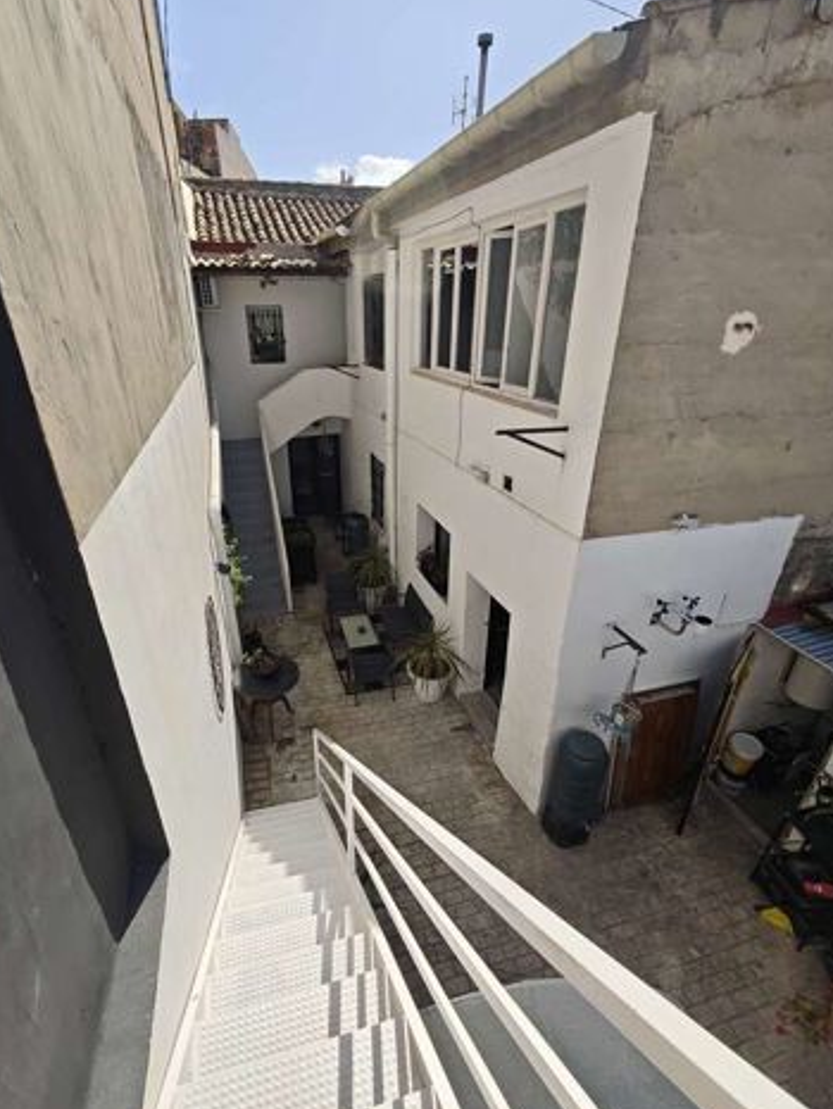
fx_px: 513
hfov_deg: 77.9
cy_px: 595
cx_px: 374
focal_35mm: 16
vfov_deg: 94.3
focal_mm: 2.16
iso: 50
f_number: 2.2
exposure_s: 1/1025
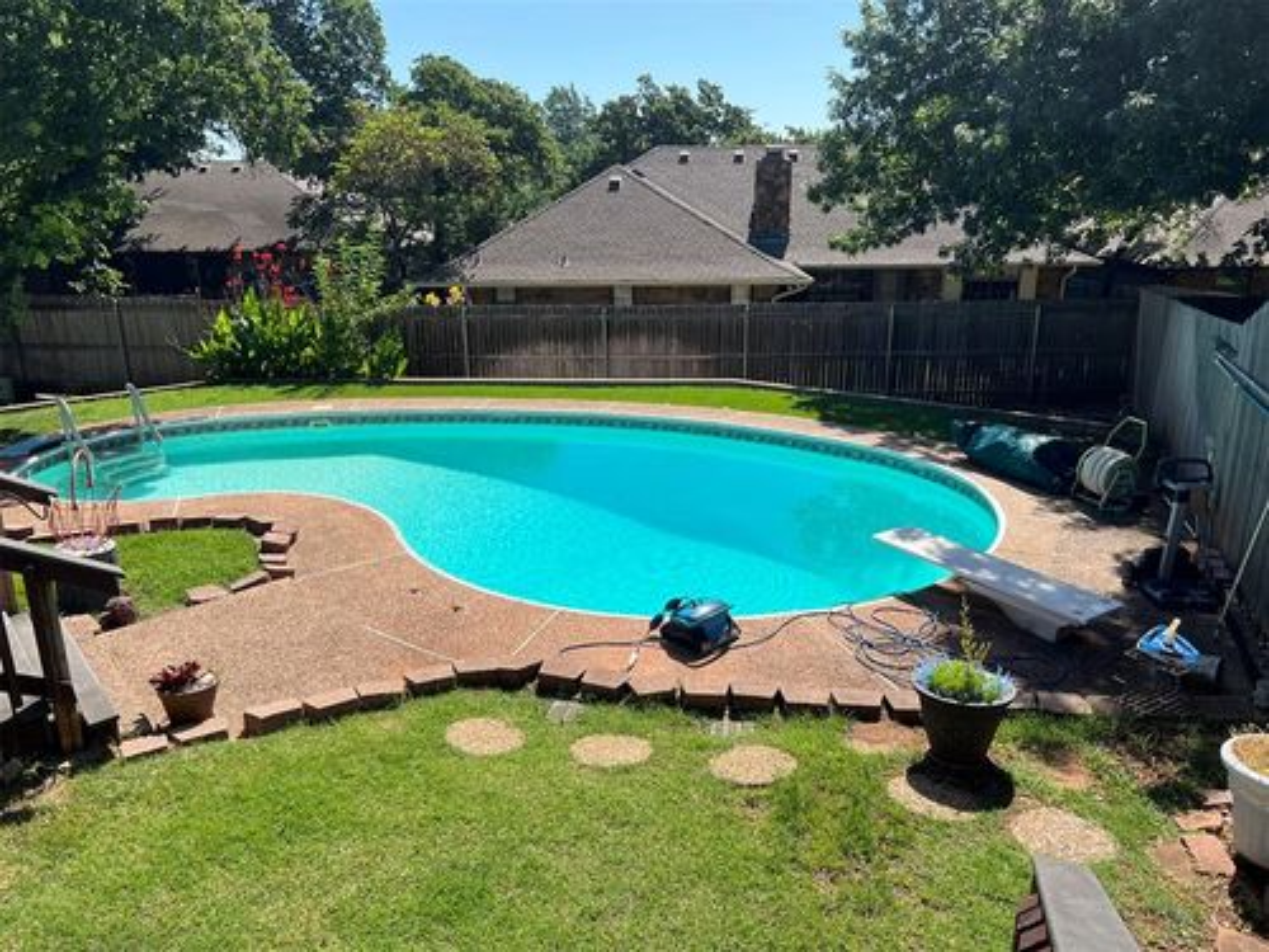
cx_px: 634
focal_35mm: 26
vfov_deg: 53.1
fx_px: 953
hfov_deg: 67.3
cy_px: 476
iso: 50
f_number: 1.5
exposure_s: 1/3968
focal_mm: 5.7
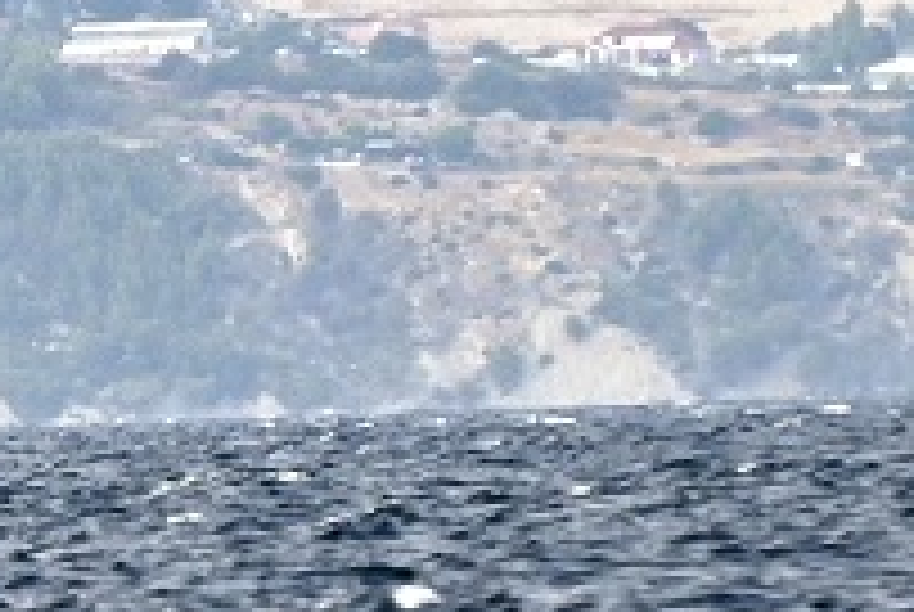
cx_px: -455
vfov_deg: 0.6
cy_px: 484
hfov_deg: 0.9
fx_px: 56267
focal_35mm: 2213
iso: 250
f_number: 5.6
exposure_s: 1/1600
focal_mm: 300
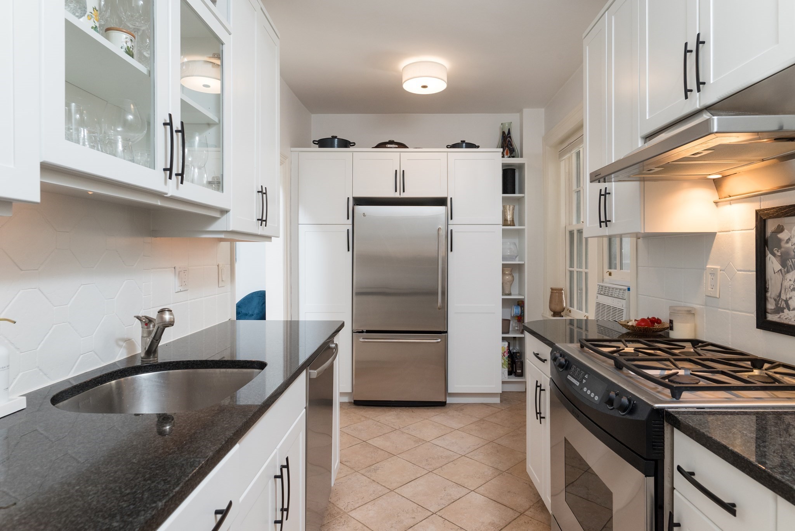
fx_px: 442
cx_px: 398
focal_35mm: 20
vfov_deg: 62.0
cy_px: 266
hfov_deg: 84.0
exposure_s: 1/80
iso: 800
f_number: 8
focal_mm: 20
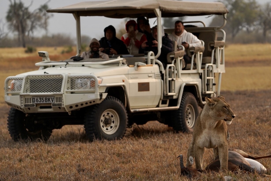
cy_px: 90
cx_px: 136
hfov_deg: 8.9
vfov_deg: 5.9
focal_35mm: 232
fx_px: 1748
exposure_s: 1/1000
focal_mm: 232
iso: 640
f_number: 6.3
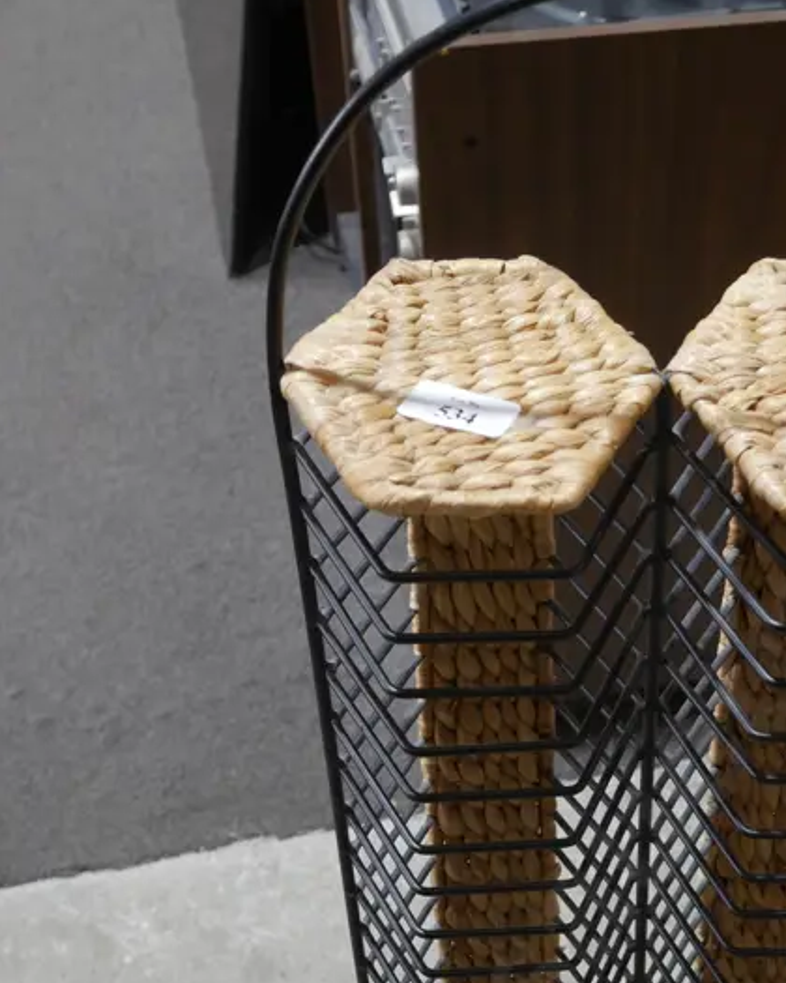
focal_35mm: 61
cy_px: 824
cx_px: 652
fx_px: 1774
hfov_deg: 24.5
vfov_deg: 30.0
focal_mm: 16
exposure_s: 1/60
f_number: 3.6
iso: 250
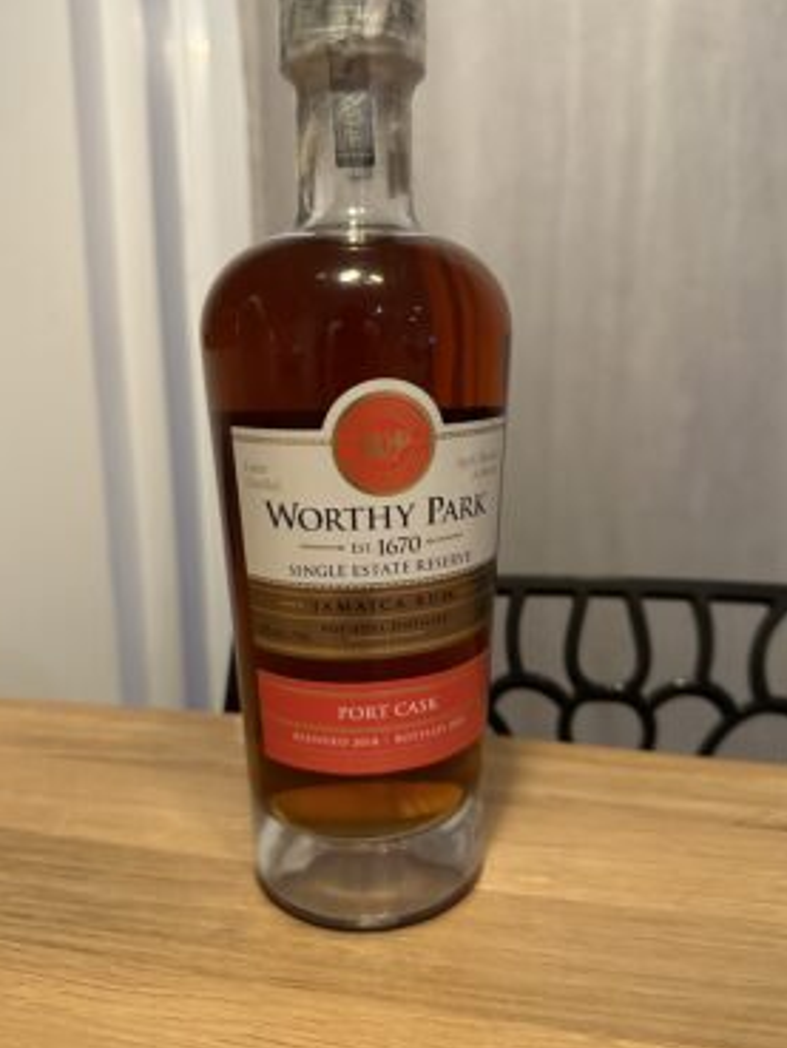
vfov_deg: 67.2
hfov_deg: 53.1
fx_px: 788
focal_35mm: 26
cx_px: 401
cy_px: 494
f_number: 1.78
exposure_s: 1/41
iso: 1000
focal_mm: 6.86
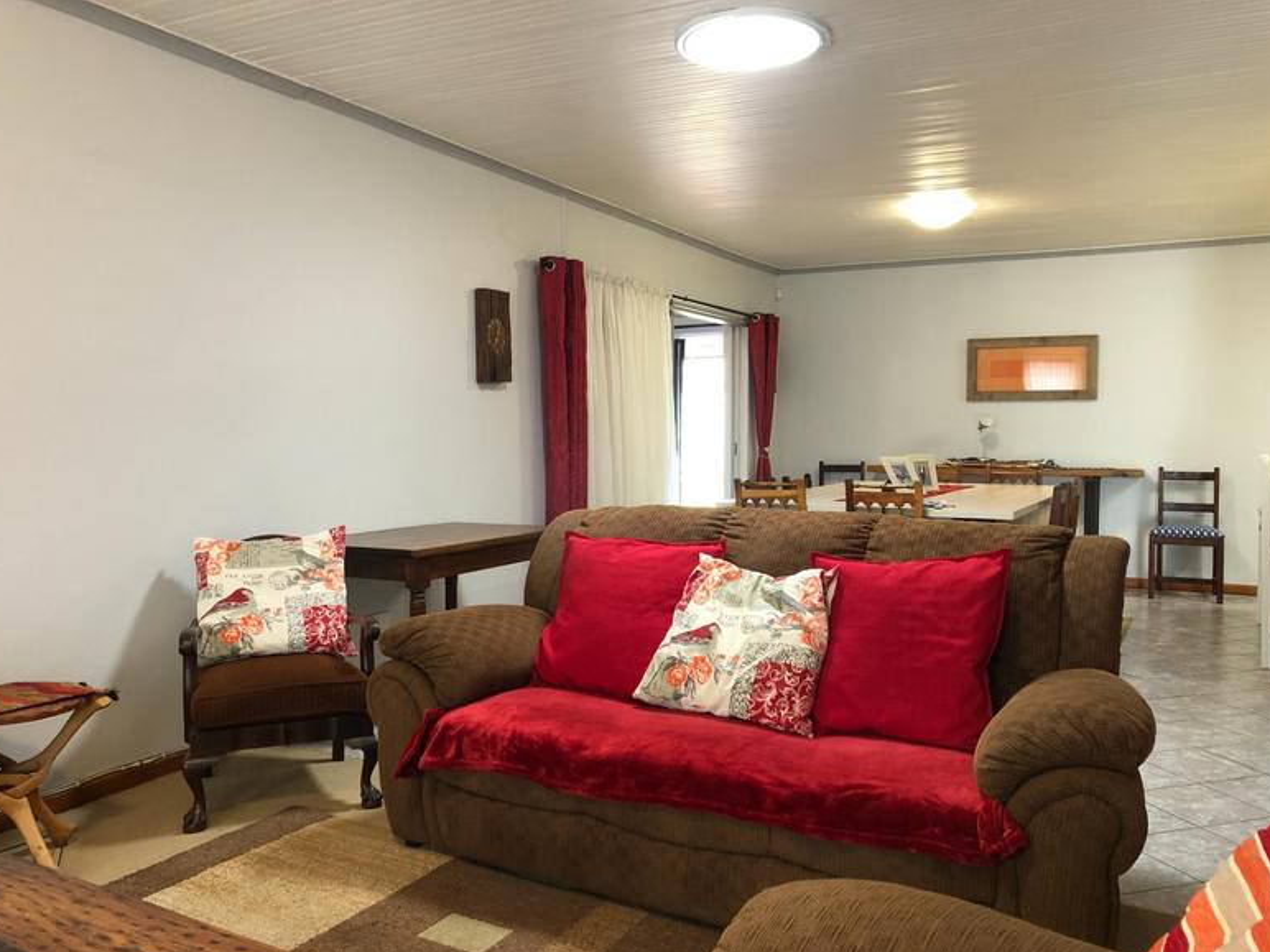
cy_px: 492
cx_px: 635
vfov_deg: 48.2
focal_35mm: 29
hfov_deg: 61.7
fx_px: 1064
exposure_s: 1/17
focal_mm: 3.99
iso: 50
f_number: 1.8
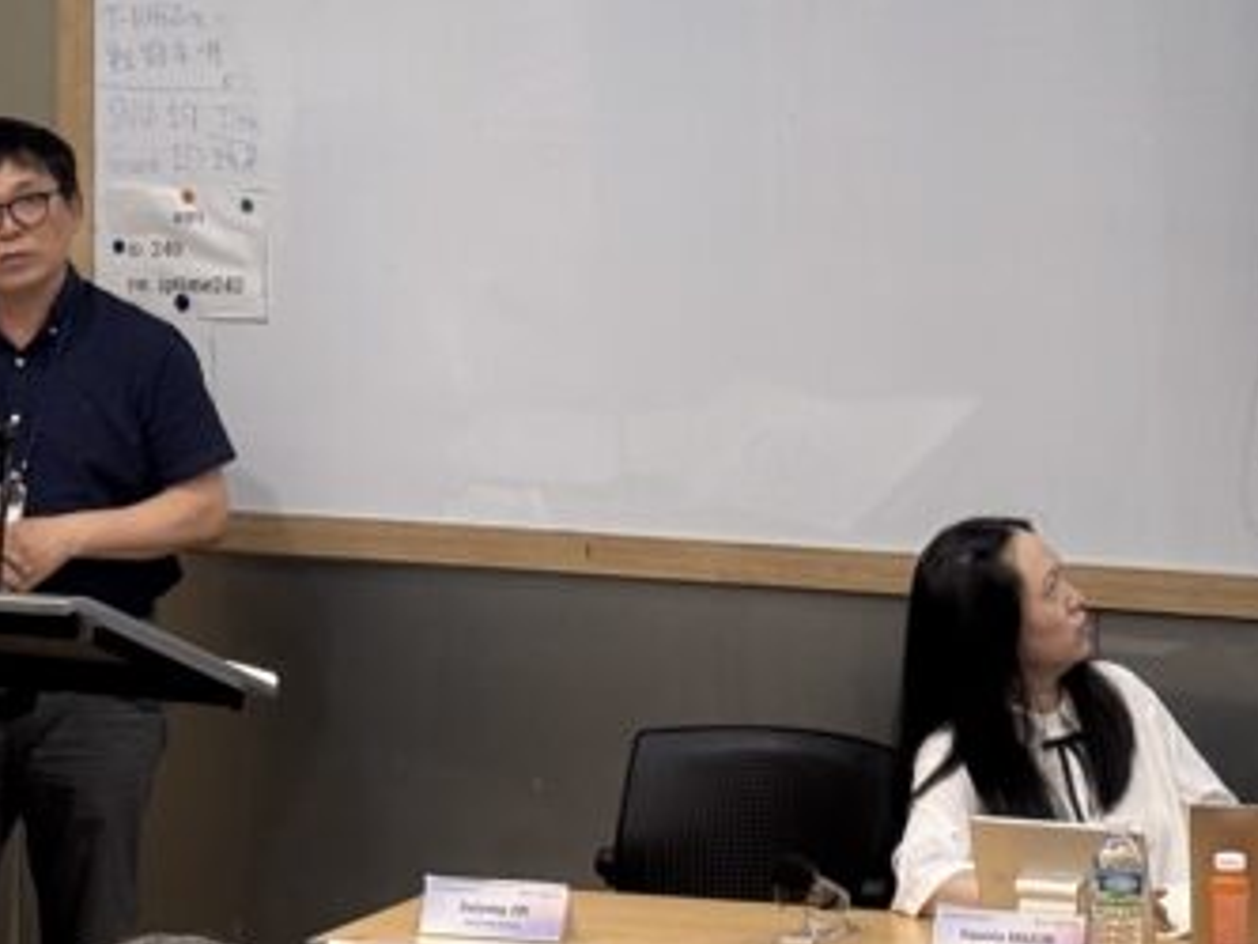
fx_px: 5817
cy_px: -68
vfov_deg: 9.2
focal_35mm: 160
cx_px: 922
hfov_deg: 12.3
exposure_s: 1/60
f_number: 1.6
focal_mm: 5.96
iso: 64
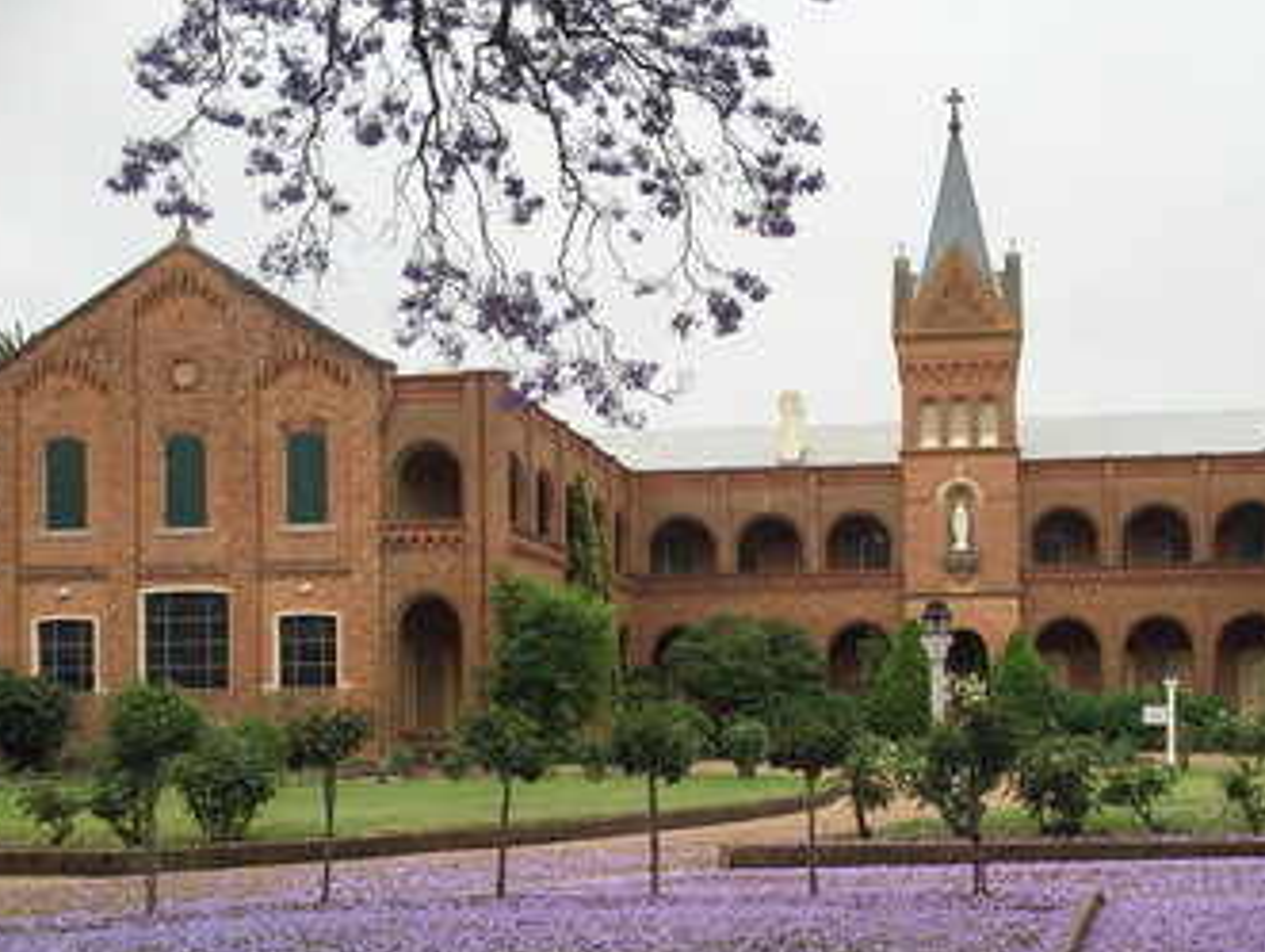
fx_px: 1537
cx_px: 856
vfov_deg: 33.9
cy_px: 681
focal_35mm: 42
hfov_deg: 44.0
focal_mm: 4.15
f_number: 2.2
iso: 32
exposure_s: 1/291
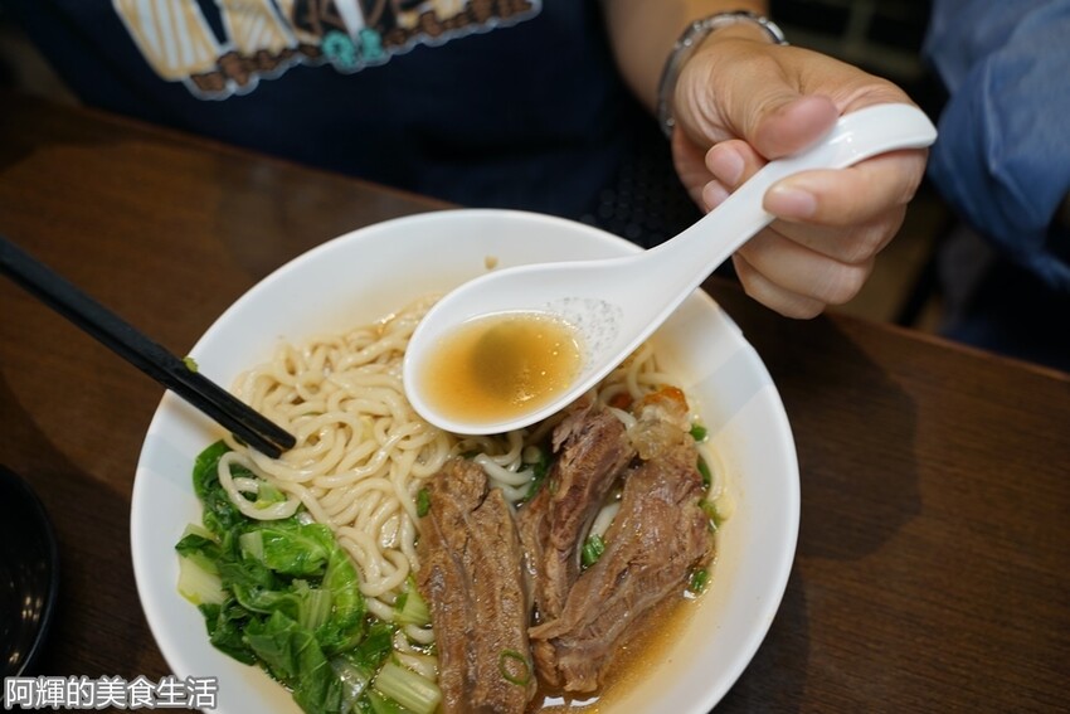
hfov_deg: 60.3
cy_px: 357
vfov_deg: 42.3
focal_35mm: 31
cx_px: 535
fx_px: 921
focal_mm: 31
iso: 320
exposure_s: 1/60
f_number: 4
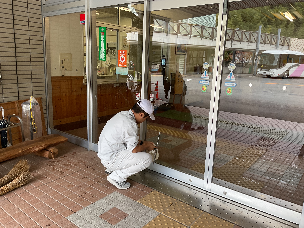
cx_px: 152
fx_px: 255
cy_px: 114
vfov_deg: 48.2
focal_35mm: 29
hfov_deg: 61.7
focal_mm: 3
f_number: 1.8
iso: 32
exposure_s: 1/60
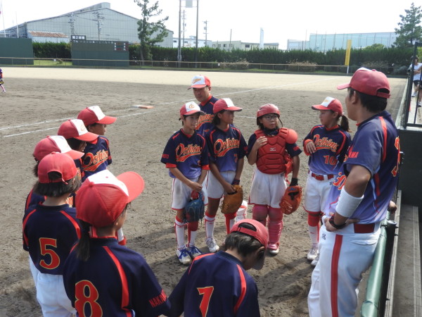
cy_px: 158
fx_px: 402
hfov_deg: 55.4
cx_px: 211
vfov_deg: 42.9
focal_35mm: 33
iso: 100
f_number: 3.6
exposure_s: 1/320
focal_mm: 5.9
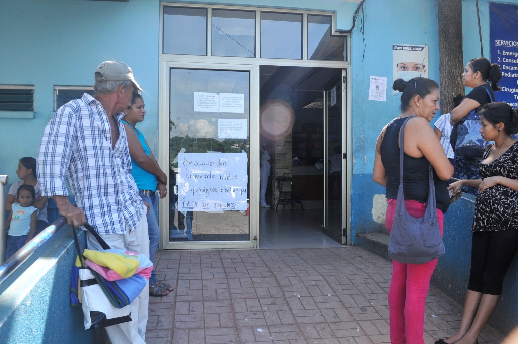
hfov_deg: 62.0
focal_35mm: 30
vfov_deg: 43.5
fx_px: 431
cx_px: 259
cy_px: 172
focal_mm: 20
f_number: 7.1
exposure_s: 1/200
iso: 400
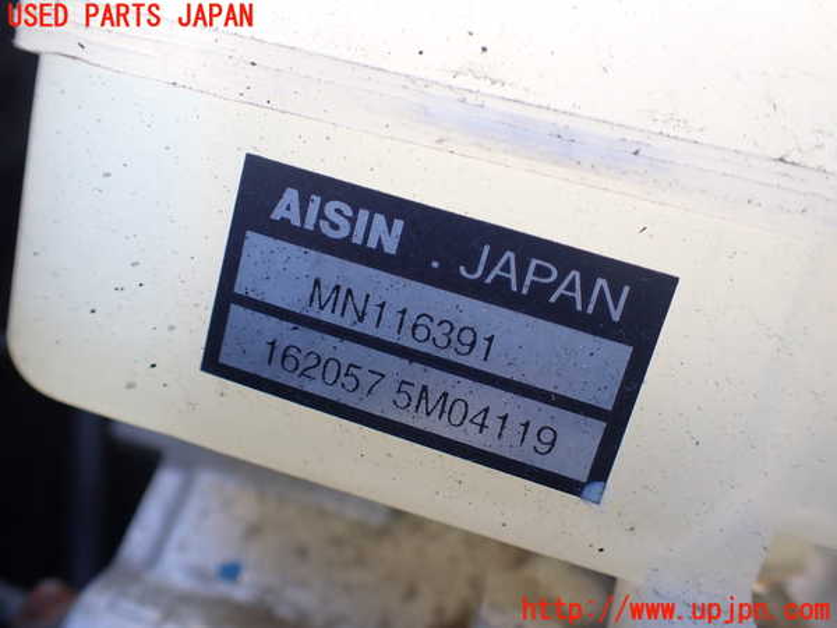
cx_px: 418
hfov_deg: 60.0
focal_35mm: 30
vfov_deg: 46.8
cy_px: 314
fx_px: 725
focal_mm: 5.4
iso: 160
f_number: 2.3
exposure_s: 1/125
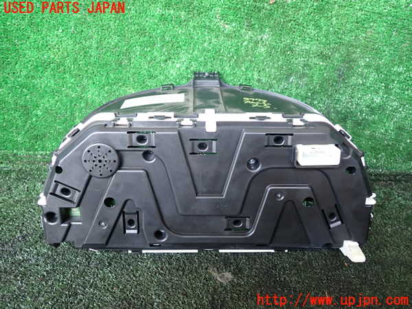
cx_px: 206
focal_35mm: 30
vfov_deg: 46.8
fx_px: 357
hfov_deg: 60.0
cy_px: 154
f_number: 2.3
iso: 200
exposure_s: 1/30
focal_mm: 5.4
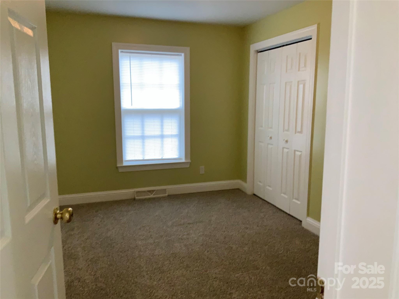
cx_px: 200
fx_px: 334
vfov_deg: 48.2
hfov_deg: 61.7
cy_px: 150
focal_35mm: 29
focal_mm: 3
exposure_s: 1/60
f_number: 1.8
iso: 160
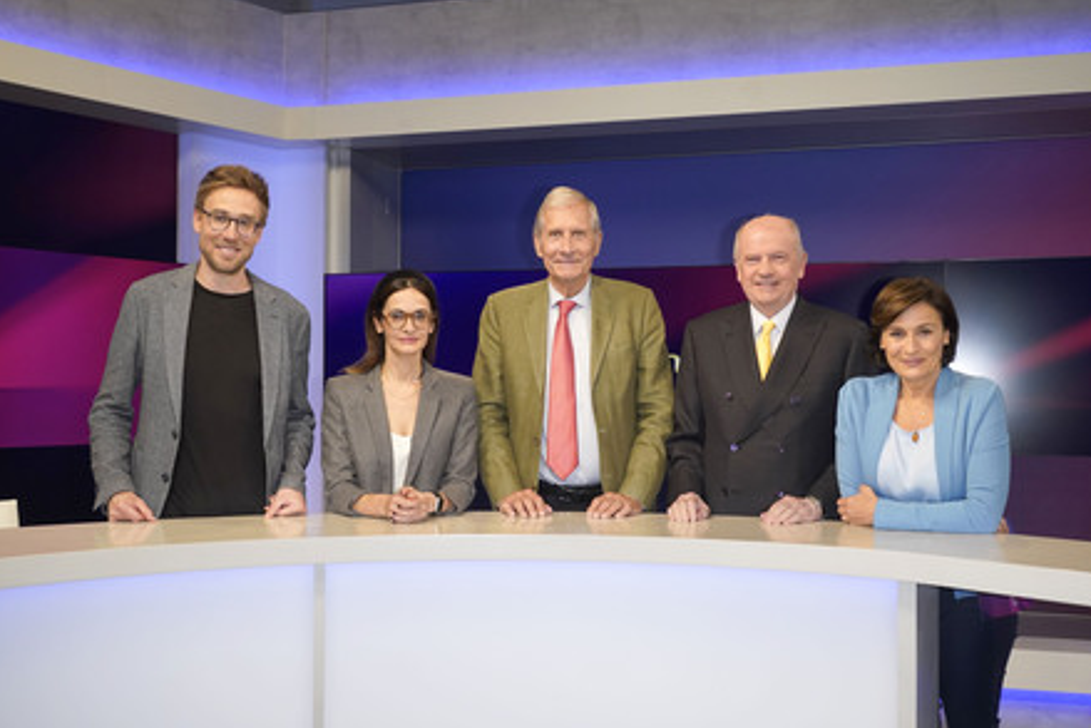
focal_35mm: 38
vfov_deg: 35.1
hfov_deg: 50.7
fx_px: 1152
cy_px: 368
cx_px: 555
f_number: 5.6
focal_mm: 37
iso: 2000
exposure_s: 1/160
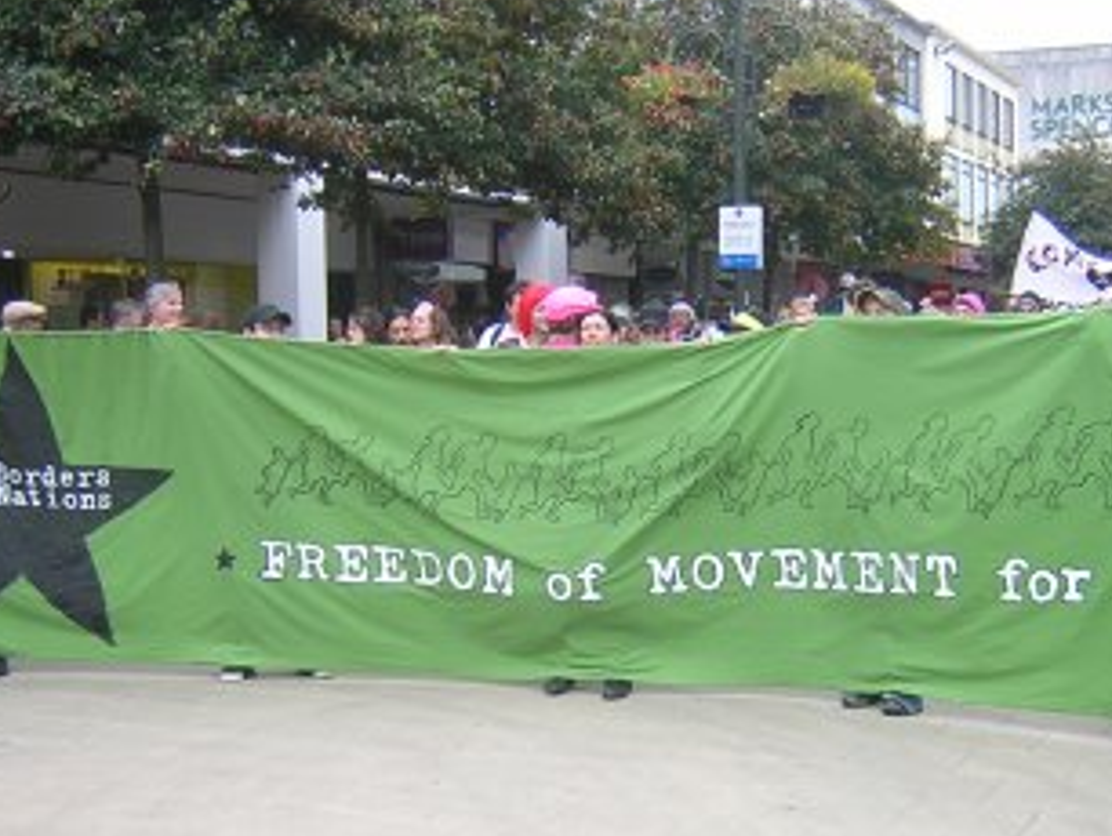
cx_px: 676
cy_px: 498
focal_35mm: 53
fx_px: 1704
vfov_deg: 27.5
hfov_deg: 36.0
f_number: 2.6
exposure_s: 1/198
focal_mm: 4.7
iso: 100
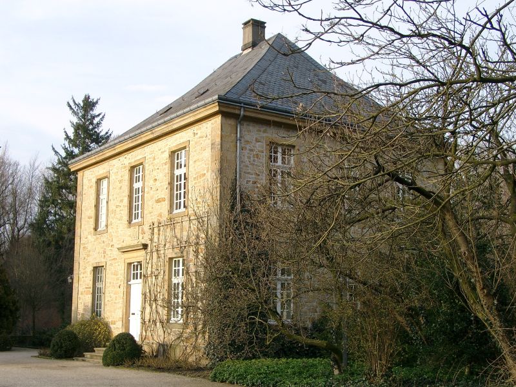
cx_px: 258
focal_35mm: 50
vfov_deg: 29.1
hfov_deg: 38.2
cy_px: 194
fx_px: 745
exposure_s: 1/223
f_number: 4
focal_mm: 10.4
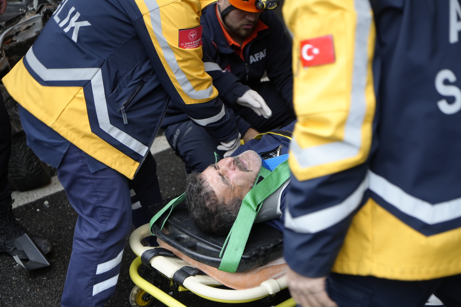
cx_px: 230
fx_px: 730
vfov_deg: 23.8
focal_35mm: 57
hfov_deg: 35.1
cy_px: 154
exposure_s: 1/200
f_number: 4
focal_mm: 57
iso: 400
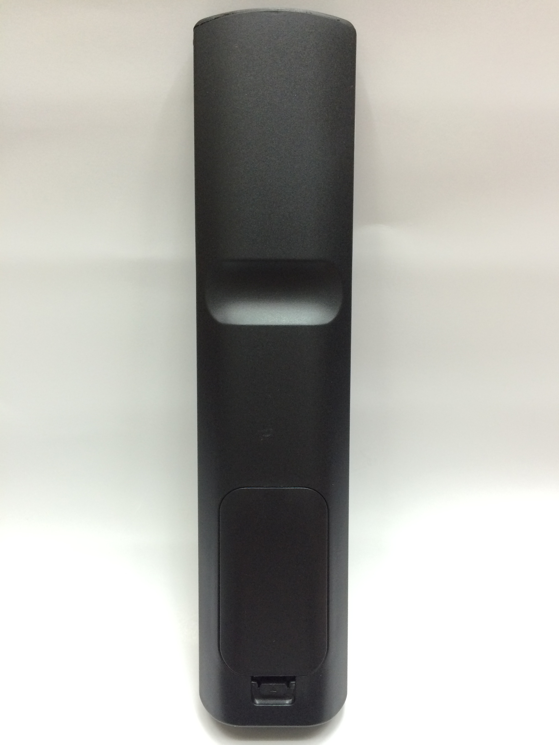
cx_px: 280
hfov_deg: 48.2
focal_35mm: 29
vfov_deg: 61.7
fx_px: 624
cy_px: 372
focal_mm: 4.15
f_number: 2.2
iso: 160
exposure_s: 1/33
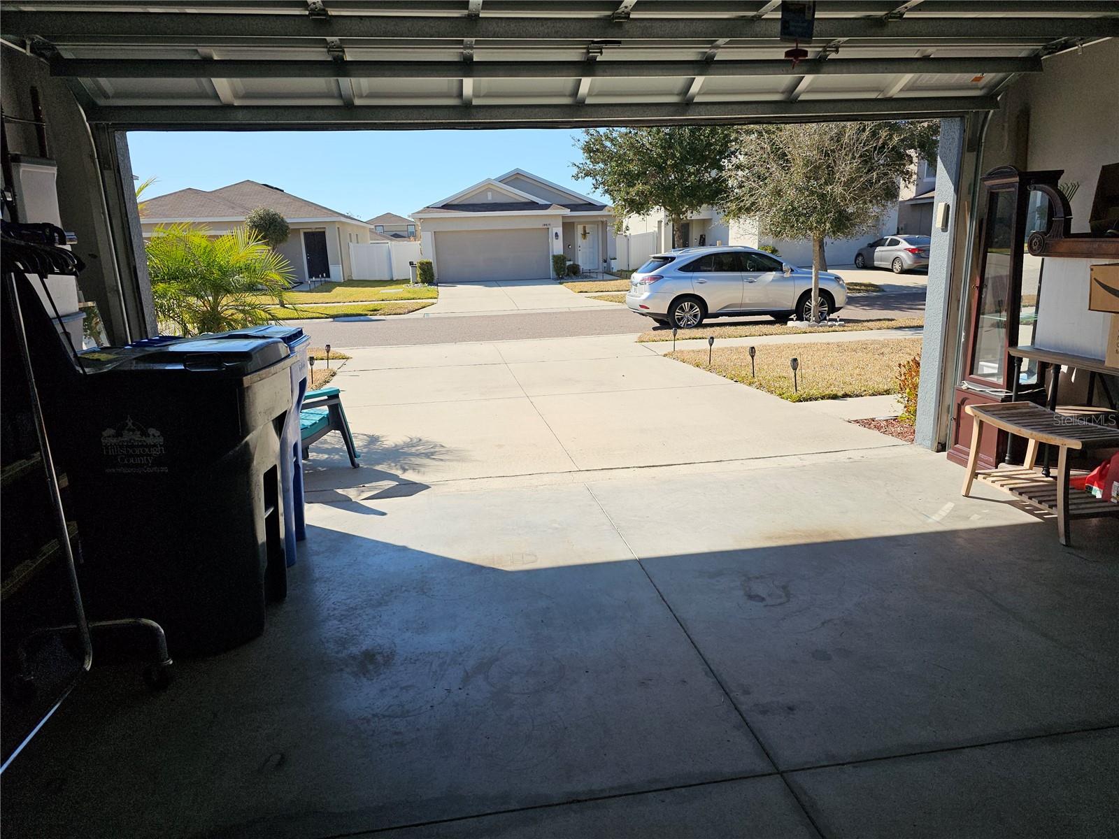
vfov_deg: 58.9
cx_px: 560
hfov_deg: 73.9
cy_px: 420
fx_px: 744
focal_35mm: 23
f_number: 1.7
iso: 20
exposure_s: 1/1070
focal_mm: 6.3
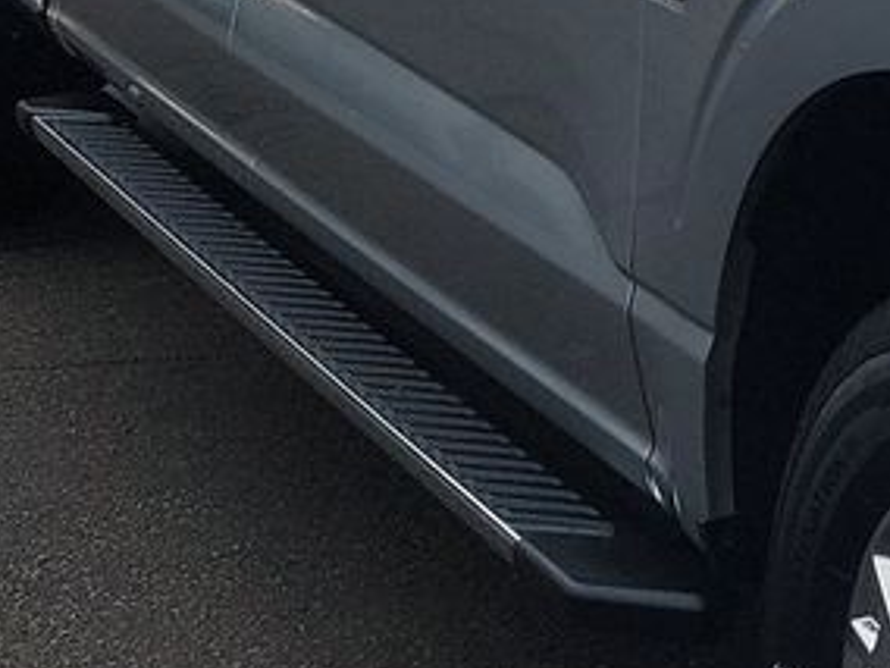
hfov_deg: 13.4
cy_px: -166
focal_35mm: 135
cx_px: 1492
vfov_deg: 10.8
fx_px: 3471
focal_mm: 6.7
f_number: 1.8
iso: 50
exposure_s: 1/369
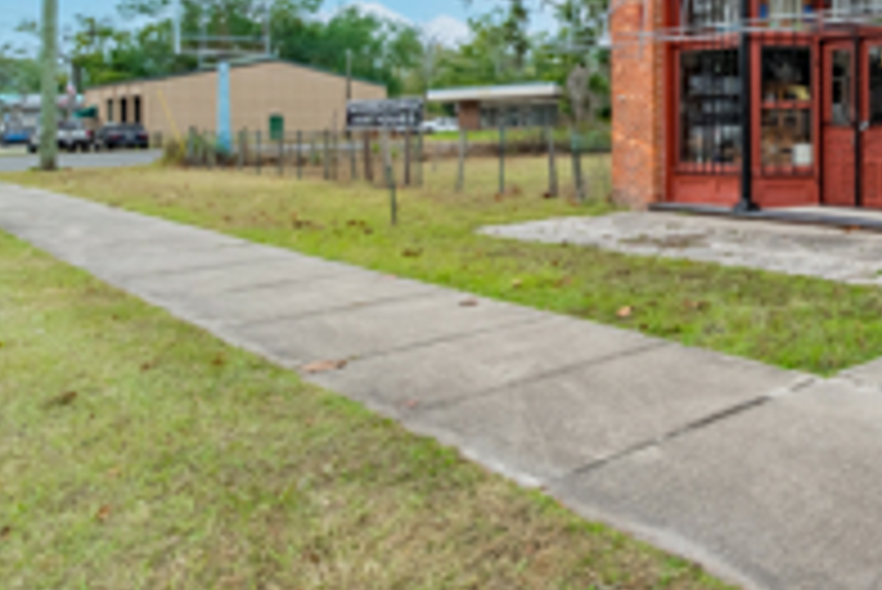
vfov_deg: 39.5
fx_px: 785
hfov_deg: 45.4
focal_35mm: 32
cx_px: 952
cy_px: 113
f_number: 9
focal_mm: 14
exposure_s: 1/2000
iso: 400
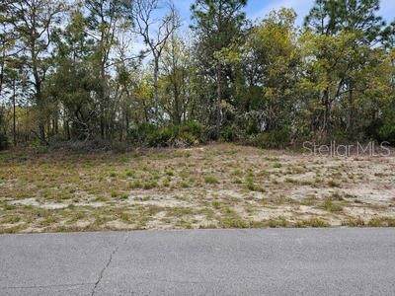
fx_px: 262
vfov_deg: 58.9
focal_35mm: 23
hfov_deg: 73.9
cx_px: 198
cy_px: 148
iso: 10
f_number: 1.7
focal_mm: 6.3
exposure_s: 1/657
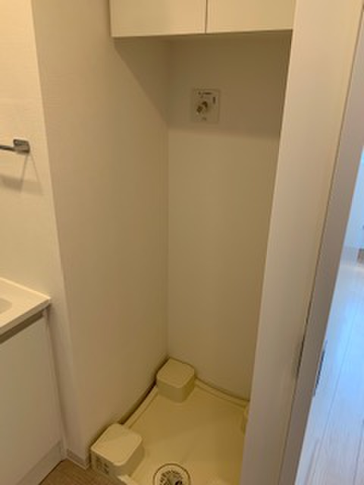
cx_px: 182
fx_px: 365
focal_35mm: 26
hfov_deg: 53.1
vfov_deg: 67.3
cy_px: 242
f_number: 1.8
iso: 50
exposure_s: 1/100
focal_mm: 4.25
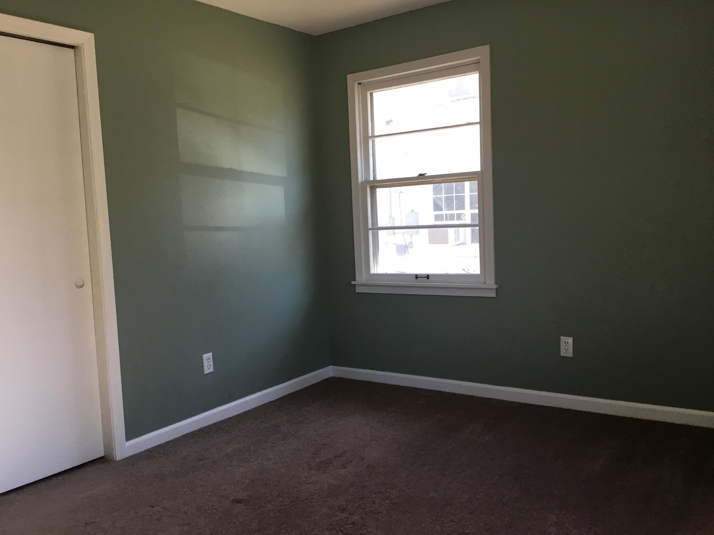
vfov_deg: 45.4
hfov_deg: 58.4
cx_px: 357
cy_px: 268
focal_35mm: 31
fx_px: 639
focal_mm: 3.3
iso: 25
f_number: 2.4
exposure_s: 1/30
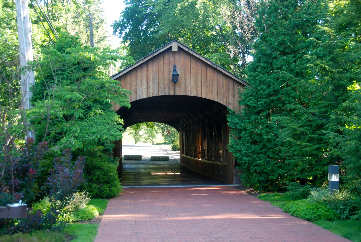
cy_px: 121
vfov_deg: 20.7
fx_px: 663
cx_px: 180
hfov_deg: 30.5
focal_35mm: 66
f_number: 4.5
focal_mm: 44
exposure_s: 1/40
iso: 200
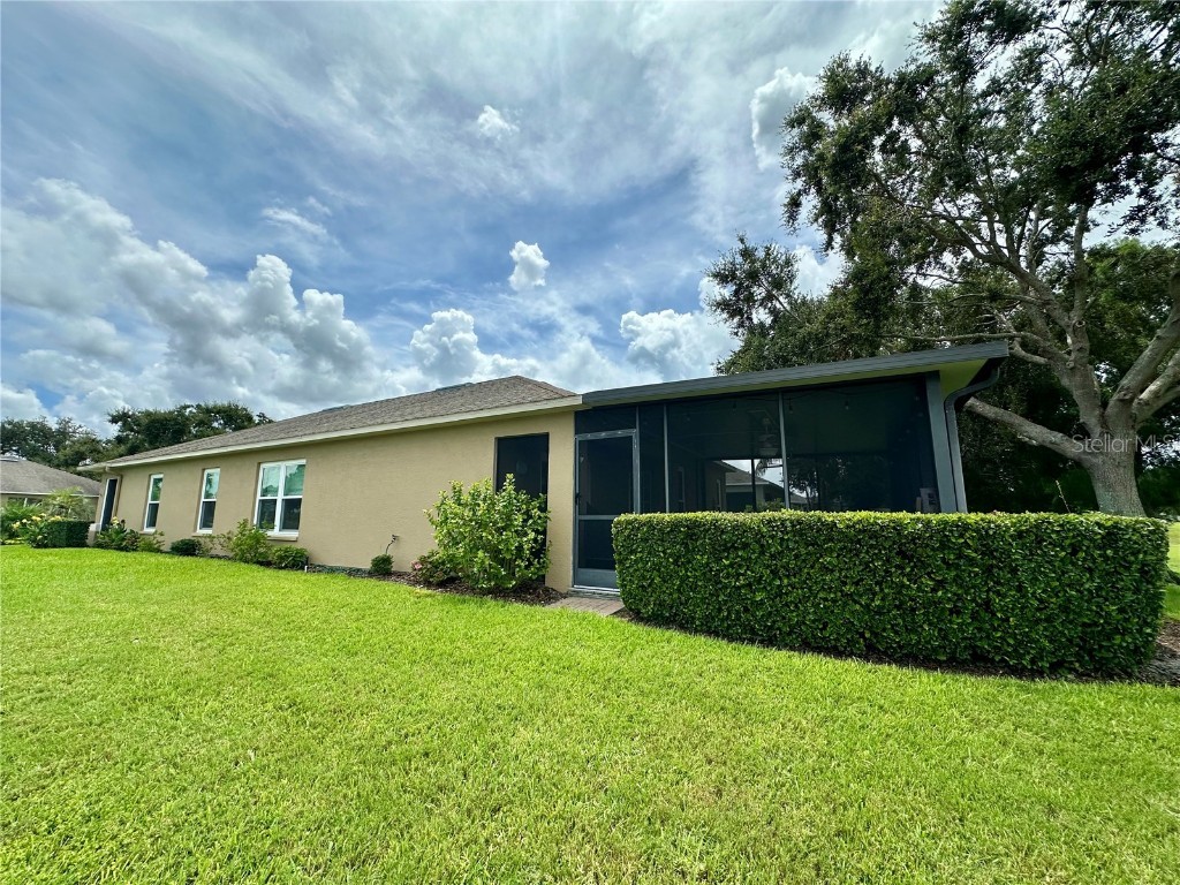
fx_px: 477
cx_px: 590
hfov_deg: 102.1
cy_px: 442
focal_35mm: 14
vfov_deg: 85.7
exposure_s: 1/3205
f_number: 2.2
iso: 50
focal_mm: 2.22
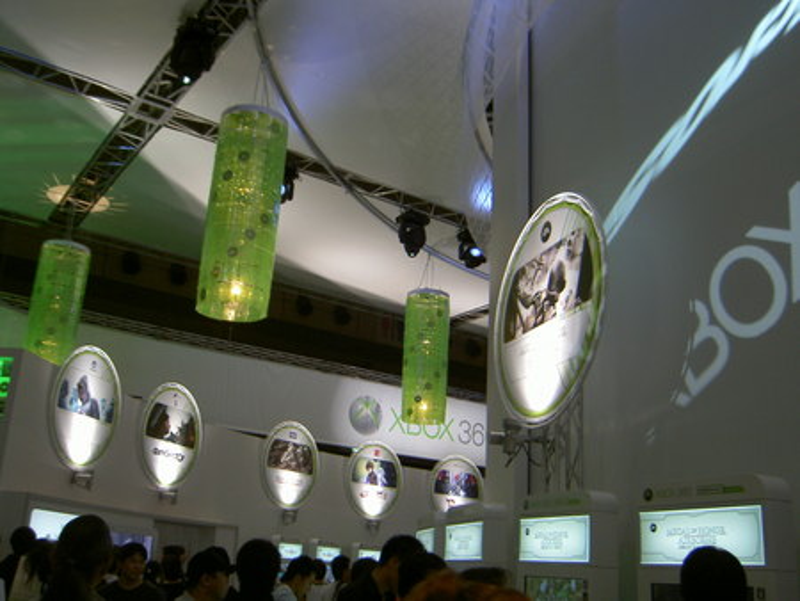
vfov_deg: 41.8
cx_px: 400
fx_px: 786
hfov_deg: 53.9
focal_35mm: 34
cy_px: 300
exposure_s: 1/60
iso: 100
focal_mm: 5.6
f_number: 2.8
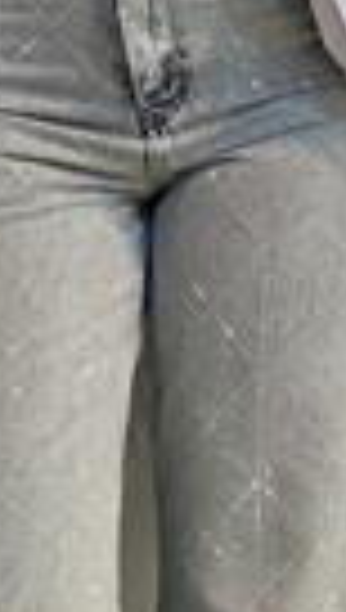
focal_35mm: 172
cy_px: 524
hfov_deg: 7.1
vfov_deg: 12.4
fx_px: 2792
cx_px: 265
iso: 100
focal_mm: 6
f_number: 2
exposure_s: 1/100
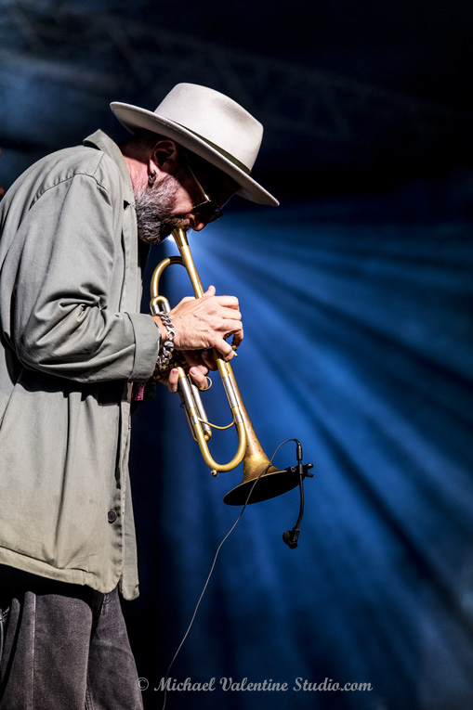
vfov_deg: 12.1
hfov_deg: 8.1
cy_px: 355
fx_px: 3355
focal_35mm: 170
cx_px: 236
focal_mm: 170
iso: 1000
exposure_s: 1/250
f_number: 4
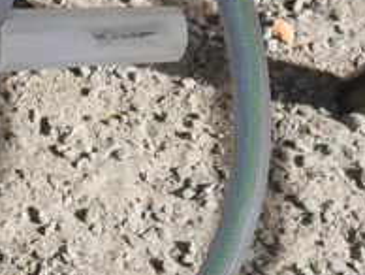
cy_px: 93
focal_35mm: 211
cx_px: -468
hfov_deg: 8.6
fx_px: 2228
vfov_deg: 7.1
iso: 200
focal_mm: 20
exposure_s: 1/200
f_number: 6.3
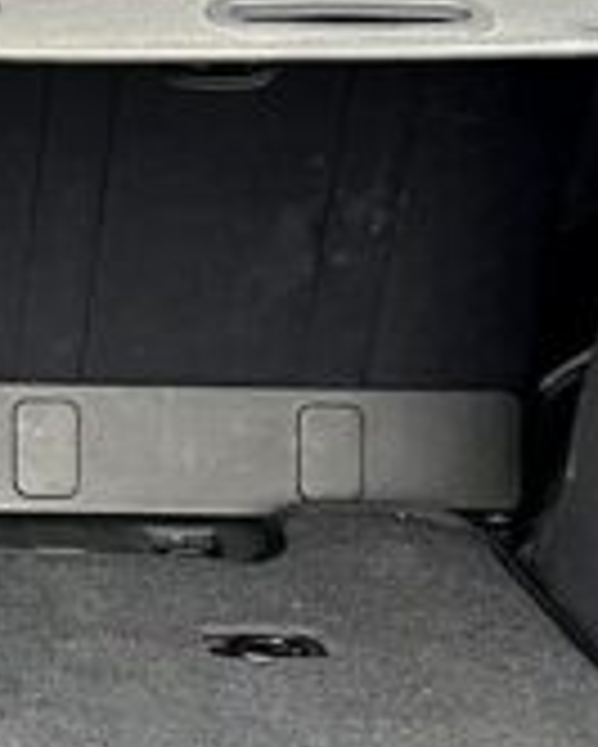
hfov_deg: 11.9
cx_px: -396
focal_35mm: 122
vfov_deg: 15.6
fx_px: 2697
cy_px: 135
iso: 125
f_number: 1.5
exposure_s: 1/86
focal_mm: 5.7
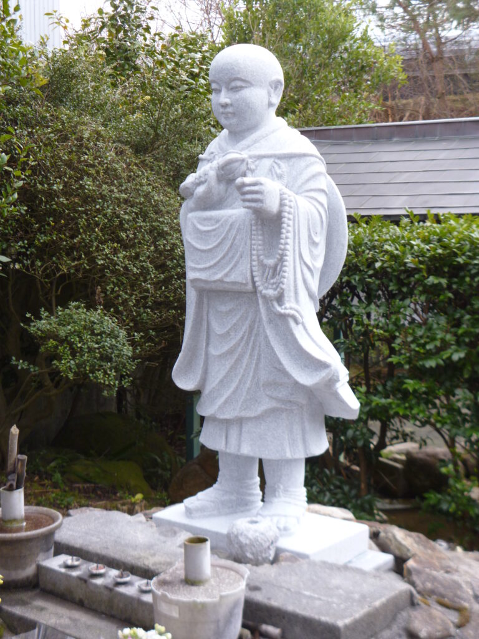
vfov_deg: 36.2
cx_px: 240
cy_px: 320
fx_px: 978
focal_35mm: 53
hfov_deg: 27.5
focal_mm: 9.5
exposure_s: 1/125
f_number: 3.8
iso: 100
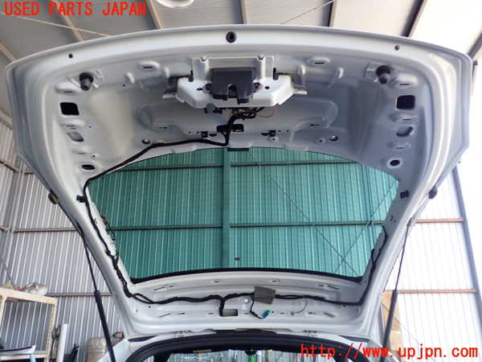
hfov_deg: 60.0
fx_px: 418
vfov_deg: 46.8
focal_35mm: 30
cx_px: 241
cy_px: 181
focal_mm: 5.4
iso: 100
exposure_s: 1/100
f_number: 2.3
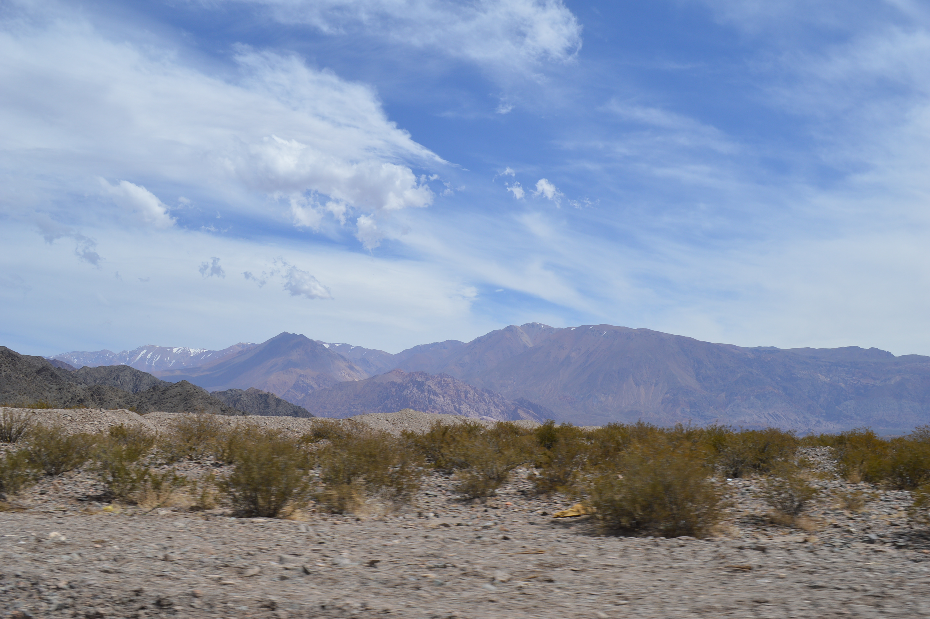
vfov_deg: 36.8
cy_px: 310
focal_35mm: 36
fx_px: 929
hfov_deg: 53.2
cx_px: 465
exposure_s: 1/320
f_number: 9
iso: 100
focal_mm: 24
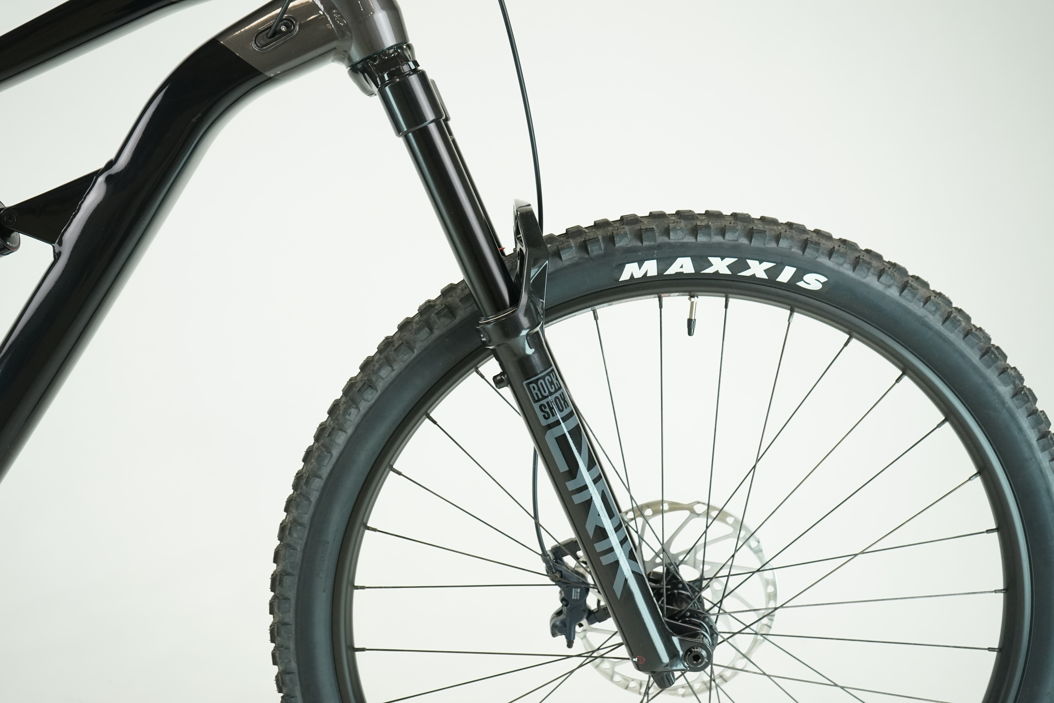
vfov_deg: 35.1
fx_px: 1112
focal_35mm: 38
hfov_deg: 50.7
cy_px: 352
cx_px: 527
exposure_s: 1/200
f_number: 5.6
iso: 1600
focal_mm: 38
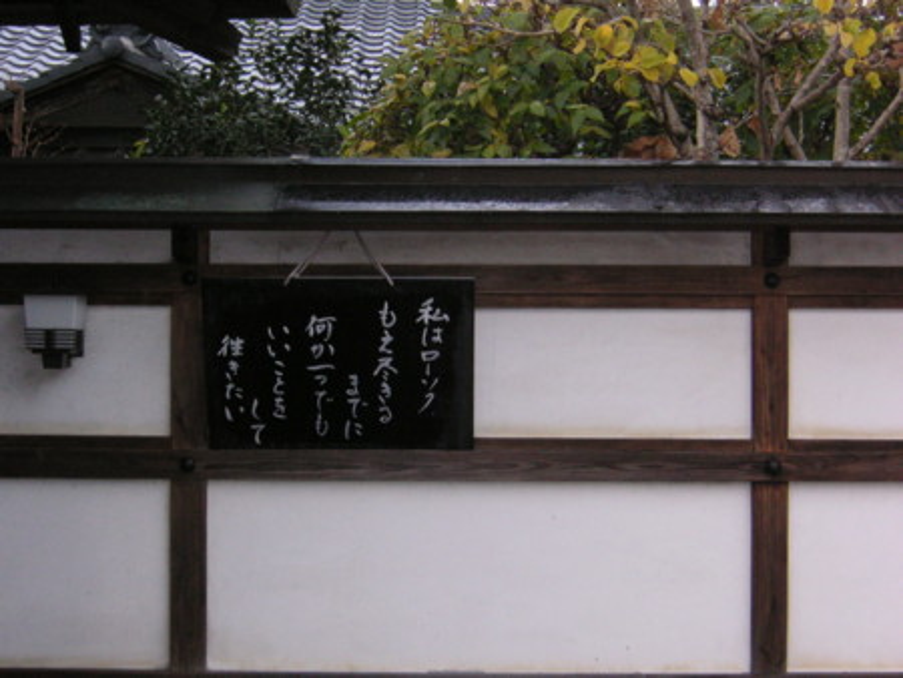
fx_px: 1984
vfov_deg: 19.4
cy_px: 339
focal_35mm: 76
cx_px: 452
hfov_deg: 25.6
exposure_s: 1/90
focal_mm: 12.6
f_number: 4.4
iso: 160
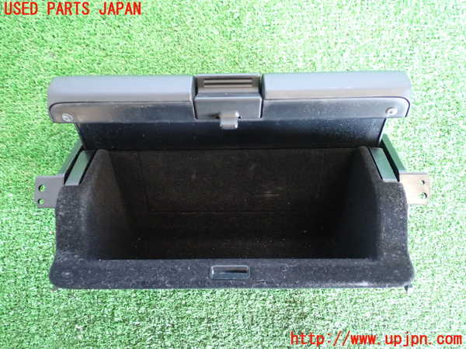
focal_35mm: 32
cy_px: 174
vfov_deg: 44.2
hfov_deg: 56.8
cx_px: 233
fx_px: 431
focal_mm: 5.79
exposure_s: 1/25
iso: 800
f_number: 2.4
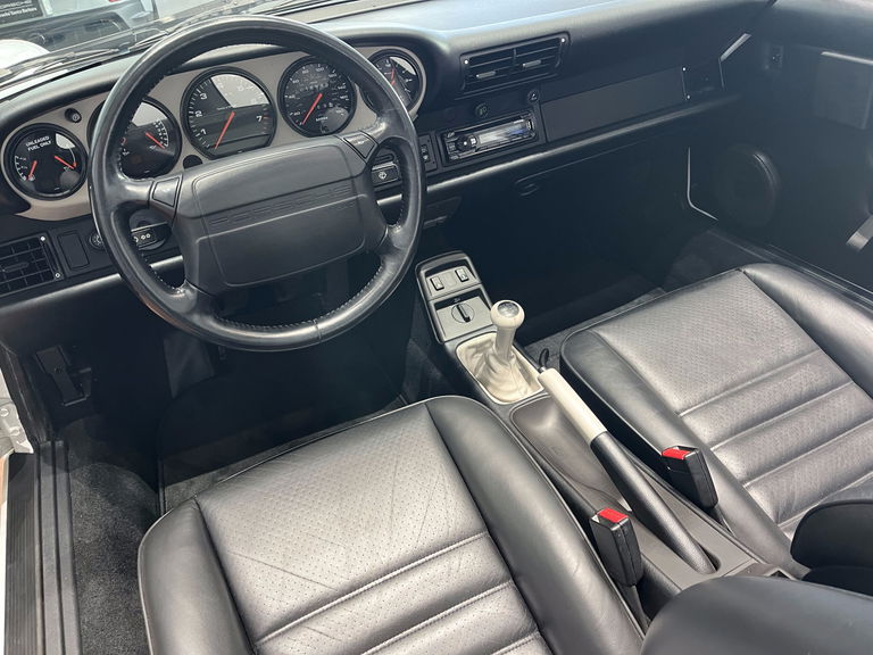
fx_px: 656
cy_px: 328
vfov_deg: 53.1
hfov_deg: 67.3
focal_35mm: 26
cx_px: 436
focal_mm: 5.1
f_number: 1.6
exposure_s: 1/57
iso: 250
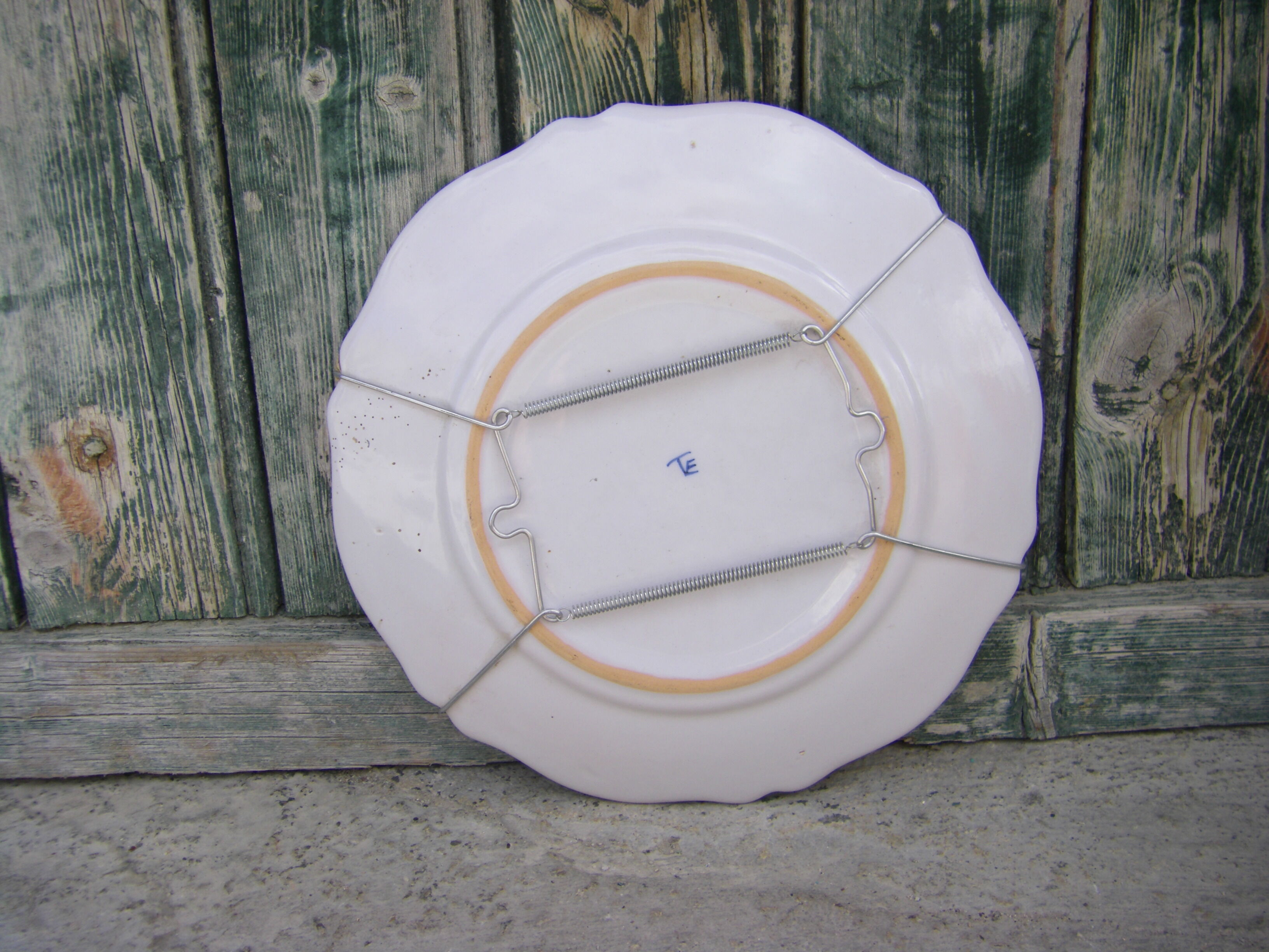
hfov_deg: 49.0
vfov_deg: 37.7
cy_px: 476
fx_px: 1393
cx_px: 634
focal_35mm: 38
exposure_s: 1/250
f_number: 3.5
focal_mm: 6.3
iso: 64
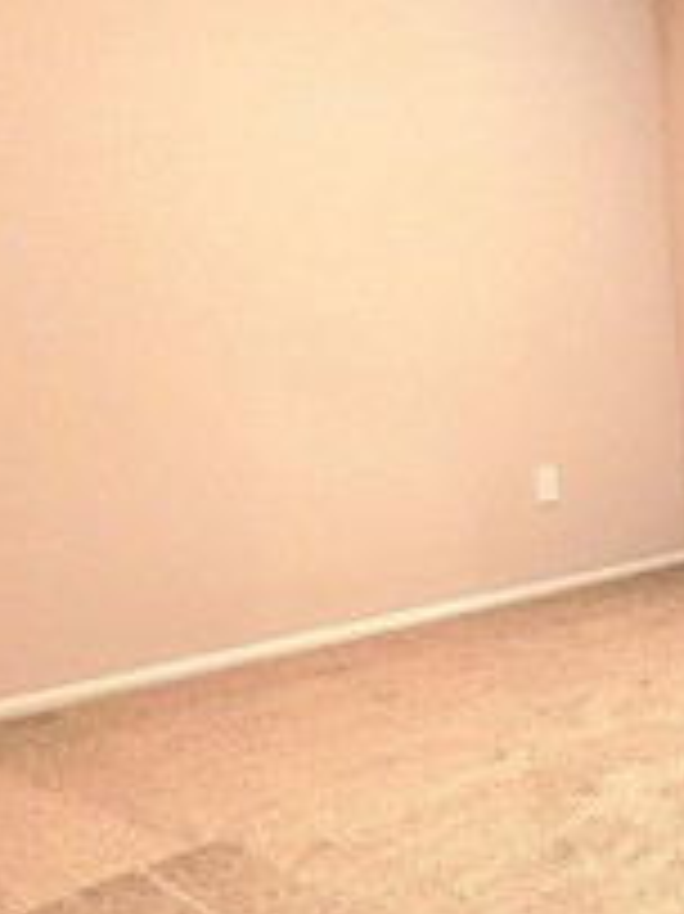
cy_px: 500
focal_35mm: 41
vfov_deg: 45.7
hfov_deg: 31.3
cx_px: 747
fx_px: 1081
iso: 400
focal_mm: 2.2
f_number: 2.2
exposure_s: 1/60.2
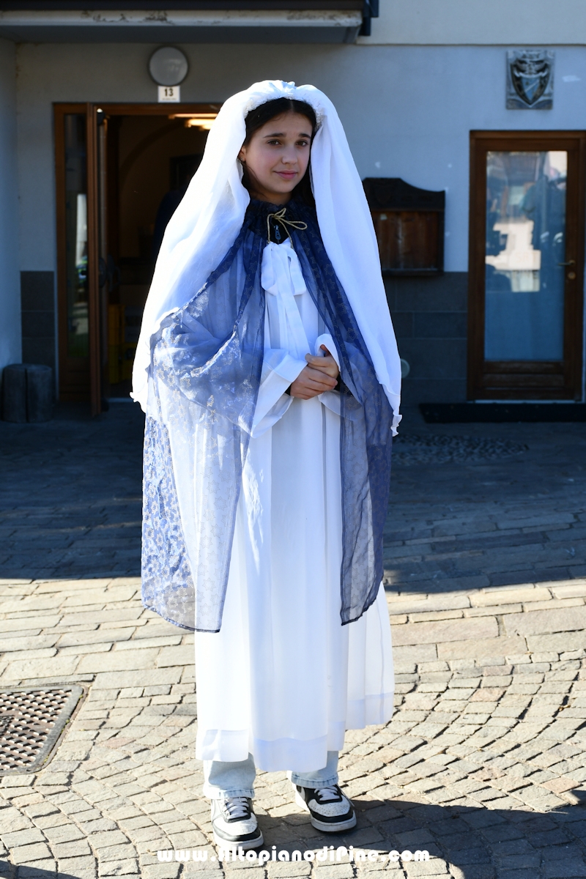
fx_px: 1538
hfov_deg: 21.6
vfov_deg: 31.9
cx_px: 293
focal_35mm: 63
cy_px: 440
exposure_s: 1/250
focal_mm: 42
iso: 200
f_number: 7.1
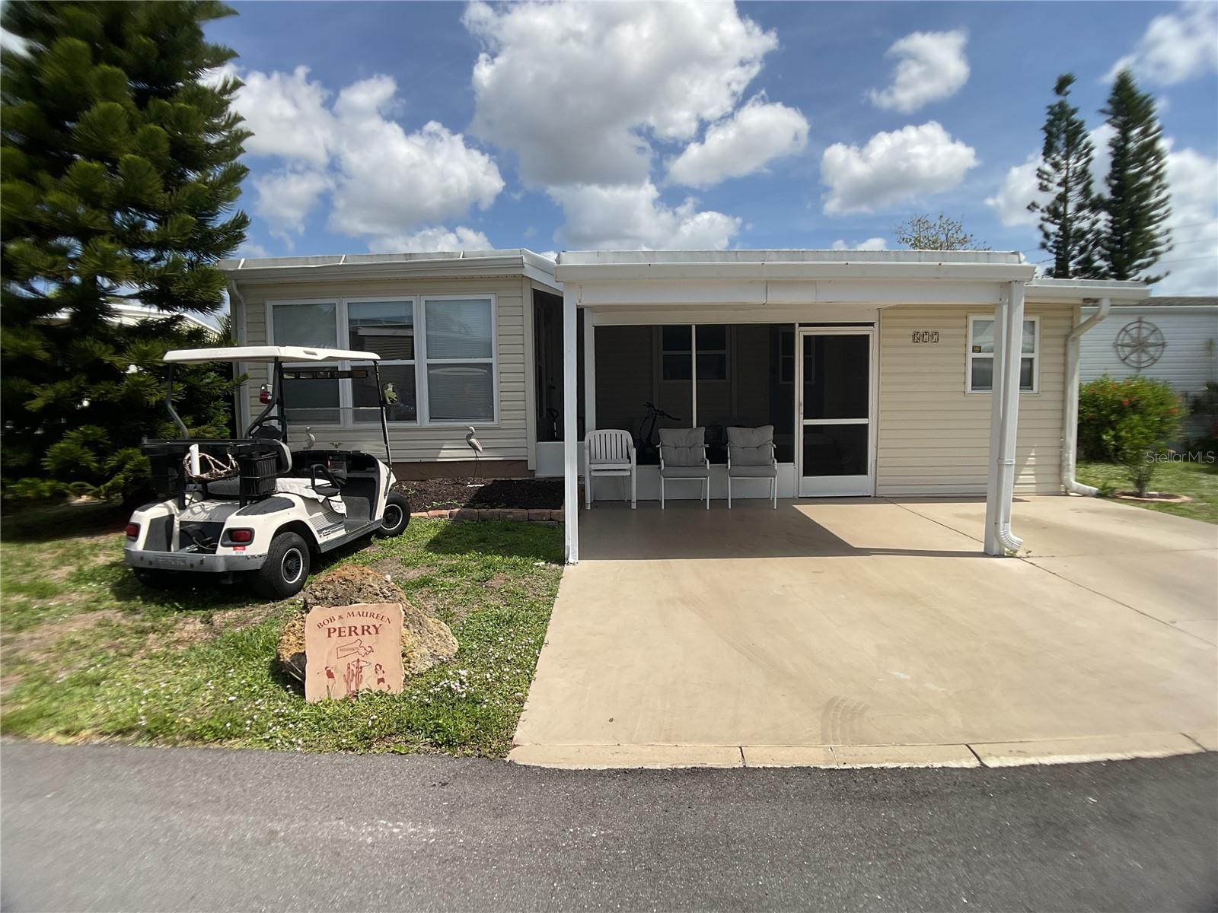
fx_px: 1020
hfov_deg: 61.7
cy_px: 456
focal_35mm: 29
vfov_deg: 48.2
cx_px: 609
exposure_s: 1/2959
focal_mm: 3
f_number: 1.8
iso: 16
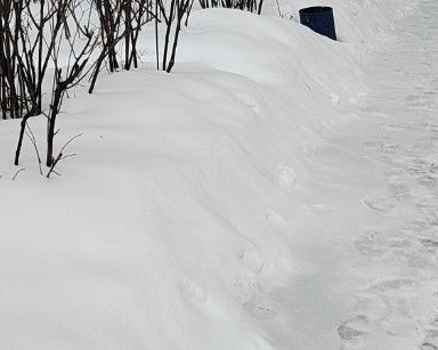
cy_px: -170
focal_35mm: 78
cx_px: 96
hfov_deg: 24.1
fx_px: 1011
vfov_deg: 17.7
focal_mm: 5.52
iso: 603
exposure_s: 1/1429
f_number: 1.9
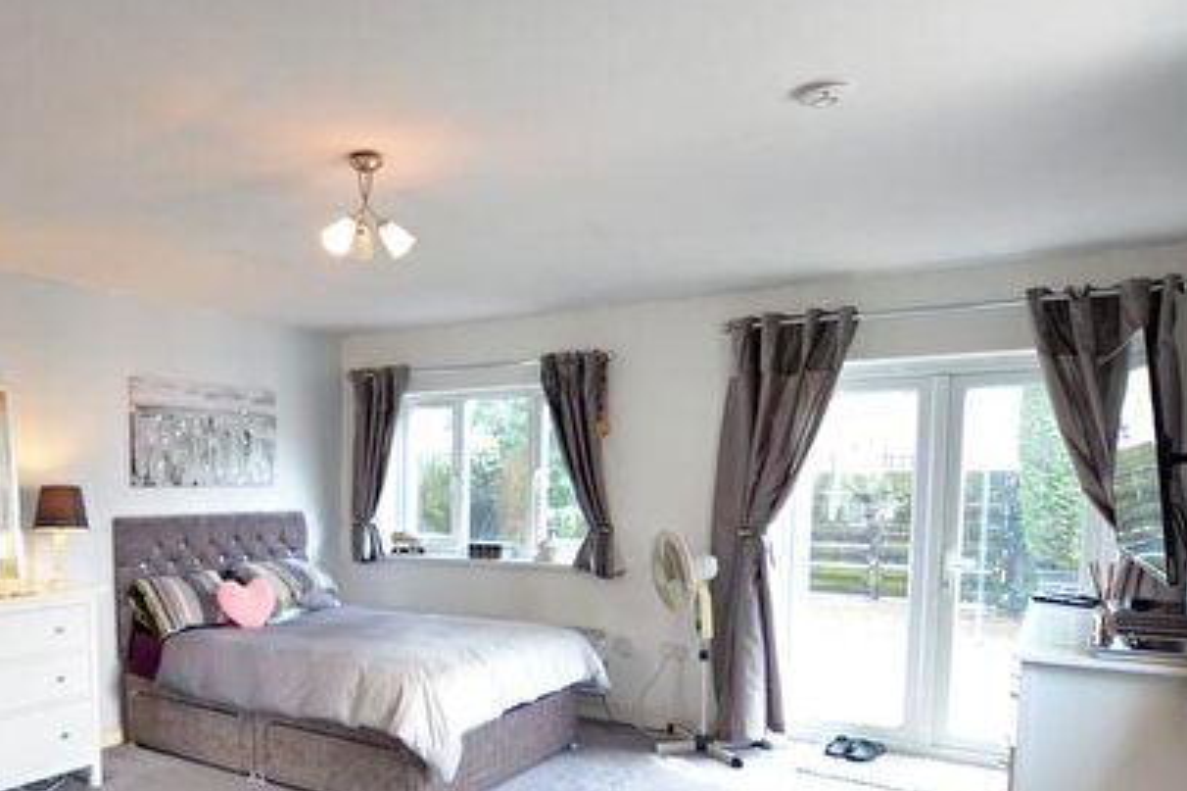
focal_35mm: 26
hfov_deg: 65.8
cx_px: 320
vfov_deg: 48.2
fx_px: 857
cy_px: 560
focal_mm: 10
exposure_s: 1/100
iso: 1000
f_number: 3.5
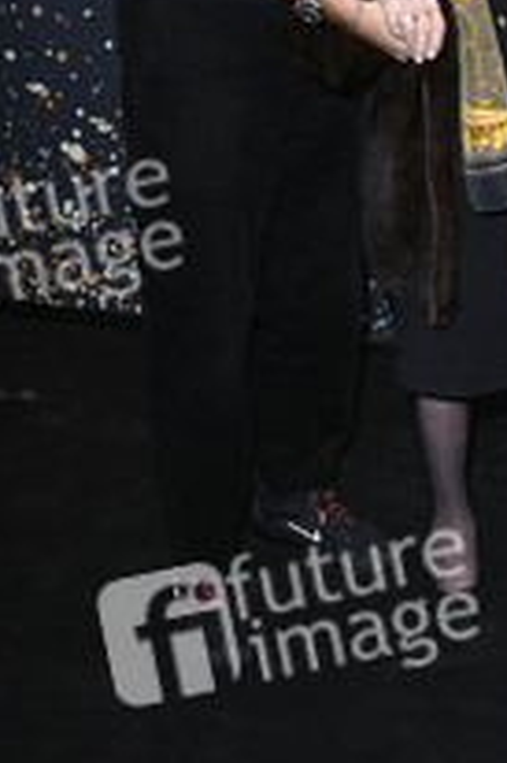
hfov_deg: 21.6
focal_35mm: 62
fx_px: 1312
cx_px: 396
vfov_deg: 30.8
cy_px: 63
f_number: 5.6
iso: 320
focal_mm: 32
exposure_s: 1/250
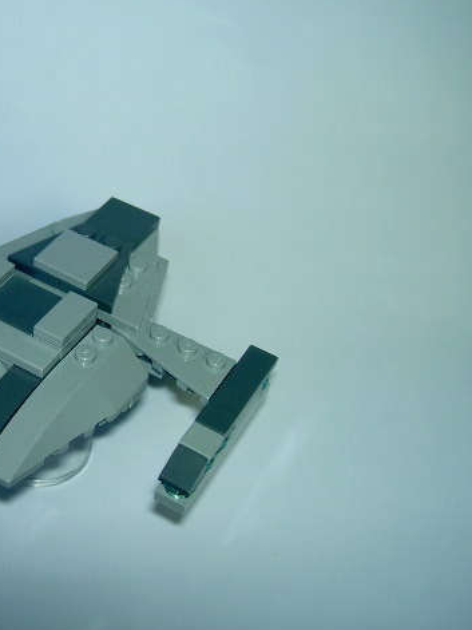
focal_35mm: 53
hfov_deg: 26.7
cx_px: 56
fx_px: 964
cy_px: 316
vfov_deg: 36.2
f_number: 2.8
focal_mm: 8
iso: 100
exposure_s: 1/59.5
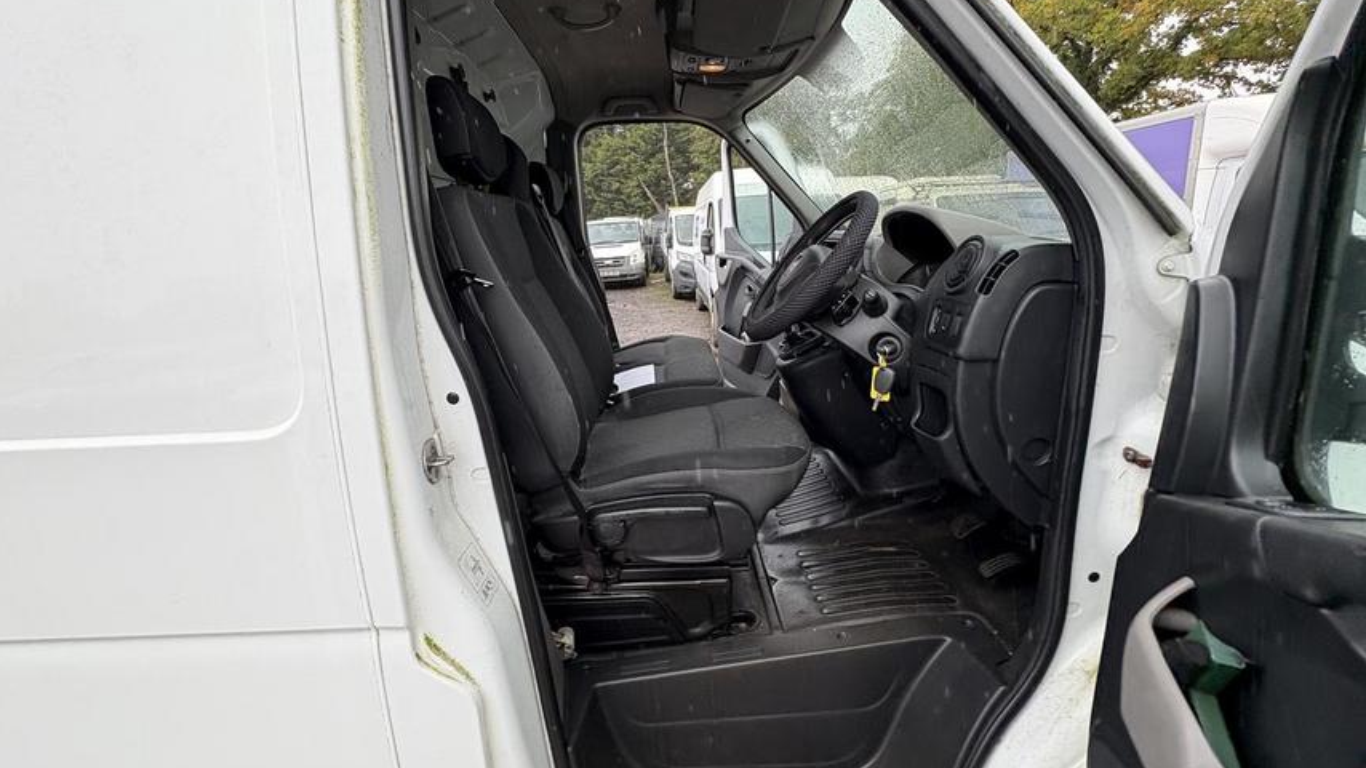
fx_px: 579
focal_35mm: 16
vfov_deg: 67.0
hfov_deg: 99.4
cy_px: 363
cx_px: 662
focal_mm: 2.22
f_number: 2.2
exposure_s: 1/136
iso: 80
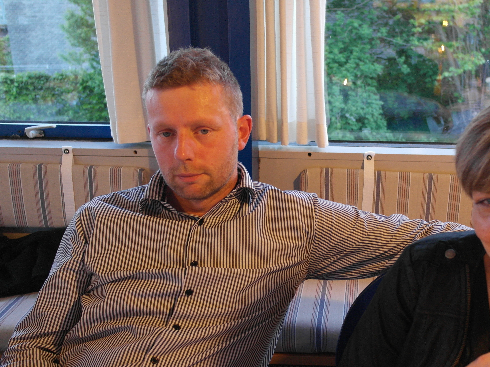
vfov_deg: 33.5
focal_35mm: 43
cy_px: 221
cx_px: 328
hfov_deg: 43.2
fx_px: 609
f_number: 3.5
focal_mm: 20
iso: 800
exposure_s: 1/20
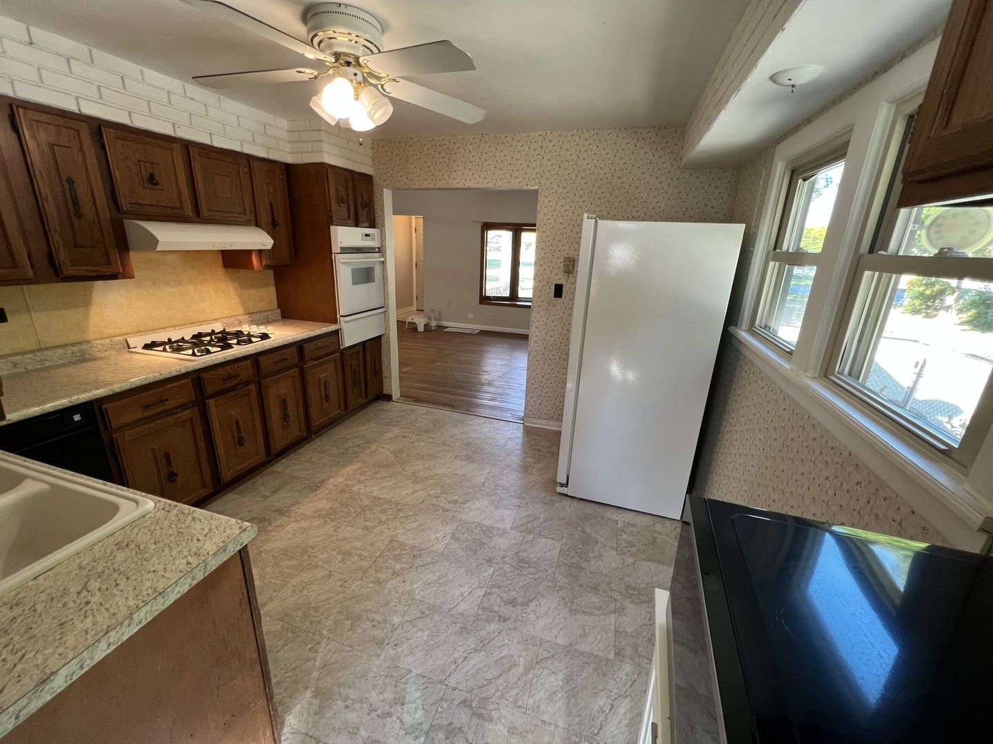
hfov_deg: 106.2
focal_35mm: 13
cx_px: 496
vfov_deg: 89.9
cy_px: 372
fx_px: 373
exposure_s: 1/60
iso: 160
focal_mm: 1.57
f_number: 1.8
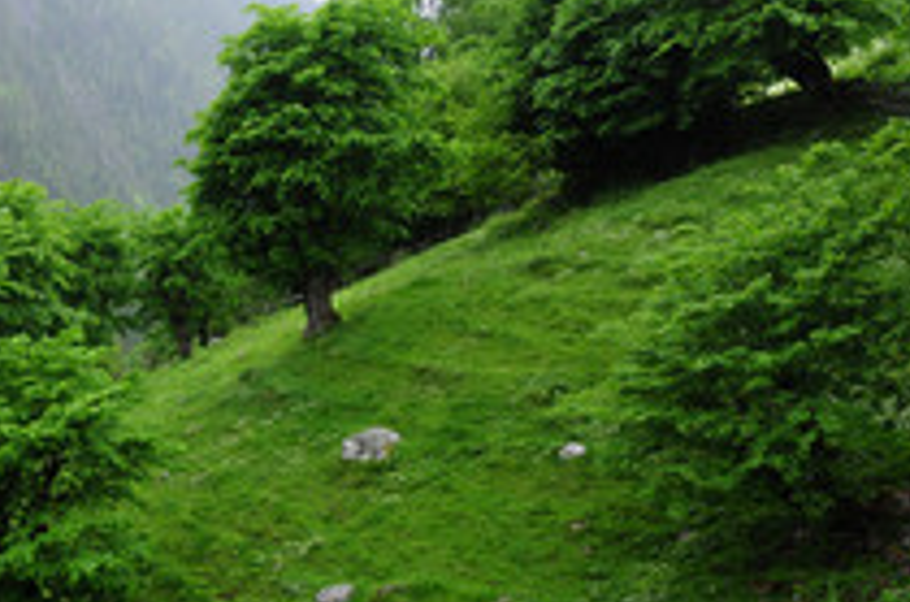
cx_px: 204
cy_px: 461
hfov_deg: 31.3
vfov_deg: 21.3
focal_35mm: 63
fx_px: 1589
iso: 400
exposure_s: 1/250
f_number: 7.1
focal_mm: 22
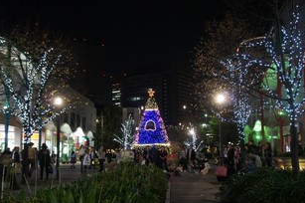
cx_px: 145
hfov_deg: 45.5
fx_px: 364
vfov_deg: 31.1
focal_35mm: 43
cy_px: 114
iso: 1600
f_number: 4
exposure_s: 1/20
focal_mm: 22
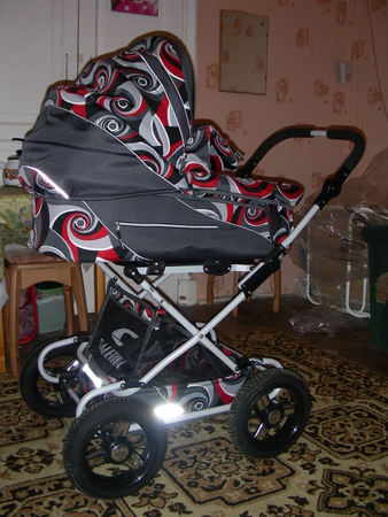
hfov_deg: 37.8
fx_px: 567
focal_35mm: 38
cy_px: 258
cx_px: 194
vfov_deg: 49.0
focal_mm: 6.3
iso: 50
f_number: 3.5
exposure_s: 1/60.1
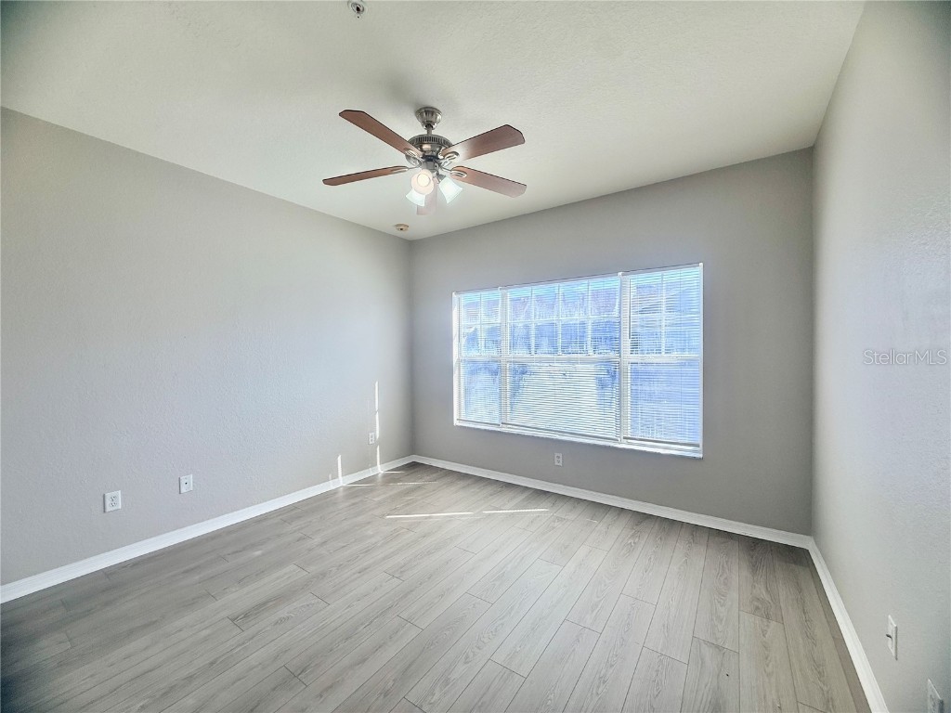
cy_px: 356
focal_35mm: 14
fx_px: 385
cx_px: 476
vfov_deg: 85.7
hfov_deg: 102.1
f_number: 2.2
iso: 32
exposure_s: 1/136
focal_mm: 2.22
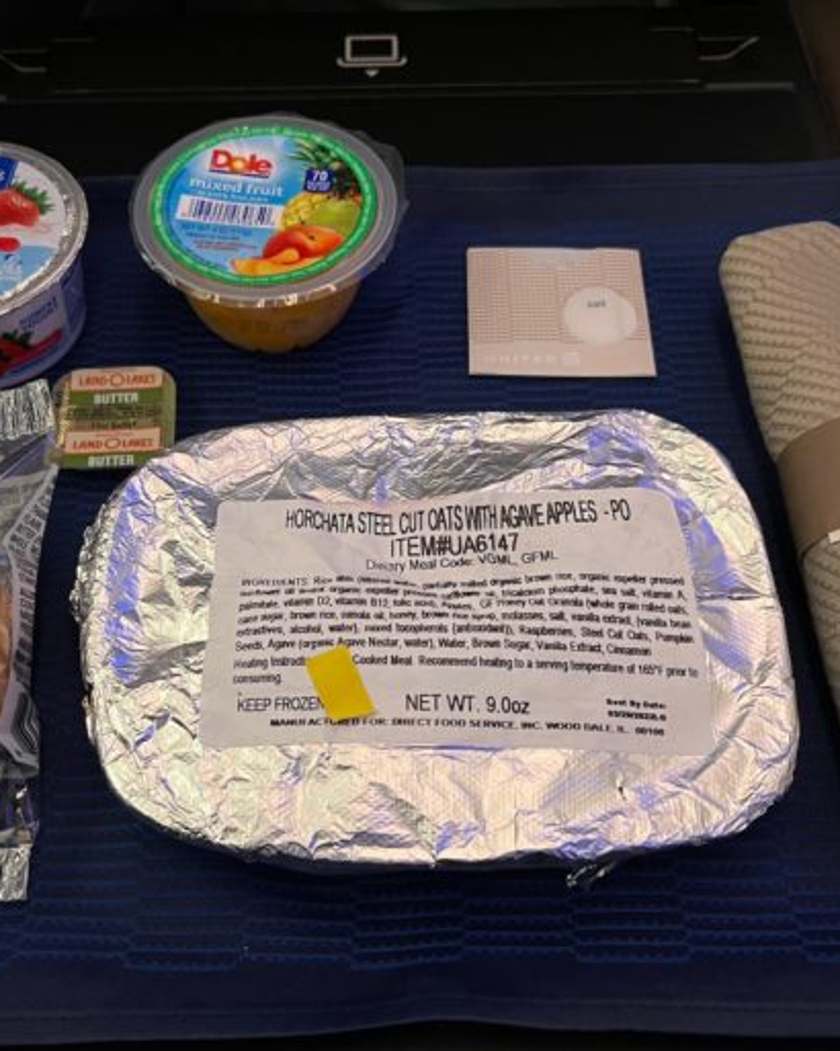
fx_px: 1182
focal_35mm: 38
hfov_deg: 39.0
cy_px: 520
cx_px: 334
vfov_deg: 48.0
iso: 640
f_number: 1.6
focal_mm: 5.1
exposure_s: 1/30
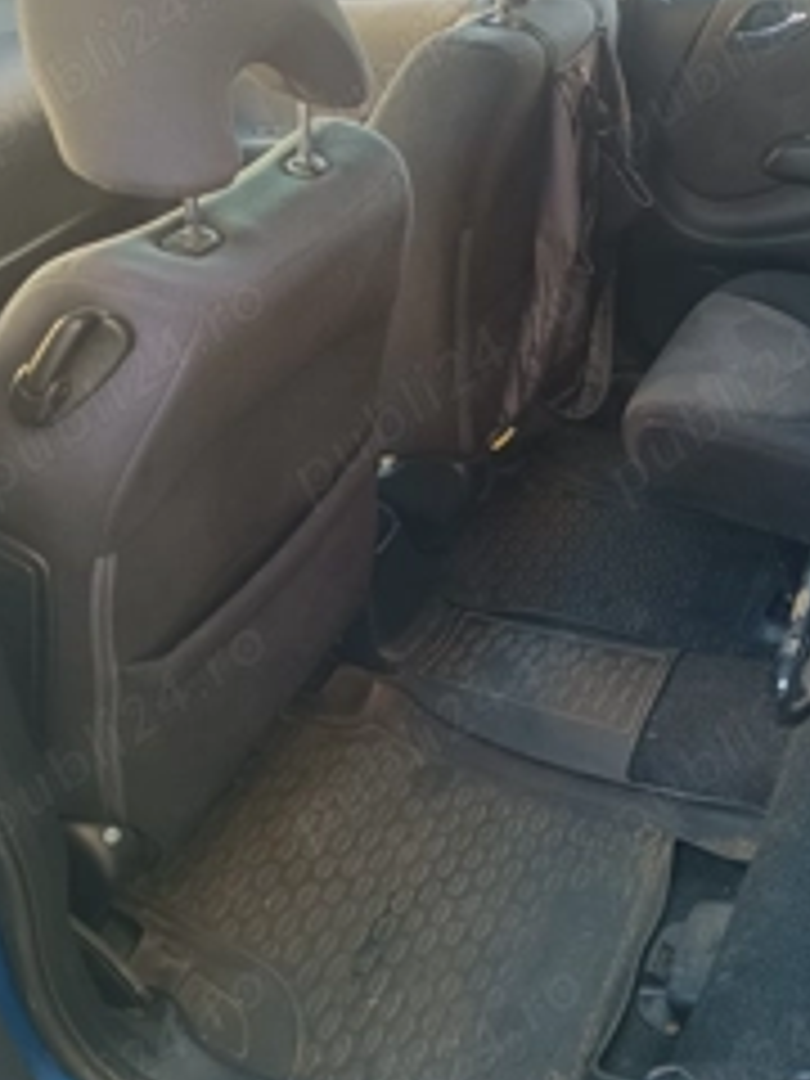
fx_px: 1248
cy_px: 464
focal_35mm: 40
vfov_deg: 46.7
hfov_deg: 35.3
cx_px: 594
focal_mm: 5.59
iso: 554
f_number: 1.88
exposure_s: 1/101
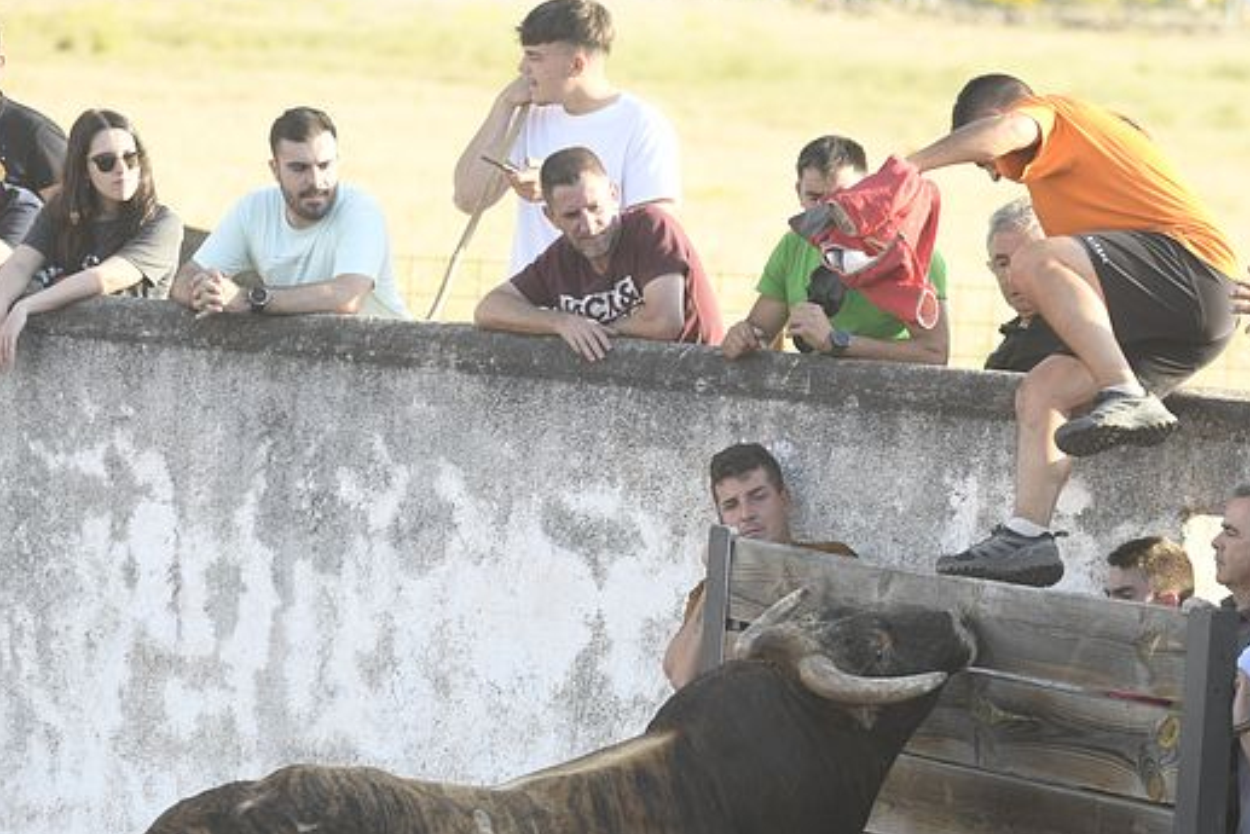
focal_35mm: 222
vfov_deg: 6.2
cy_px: 649
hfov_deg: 9.3
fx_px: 7710
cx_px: 745
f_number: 3.5
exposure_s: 1/320
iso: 200
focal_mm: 135
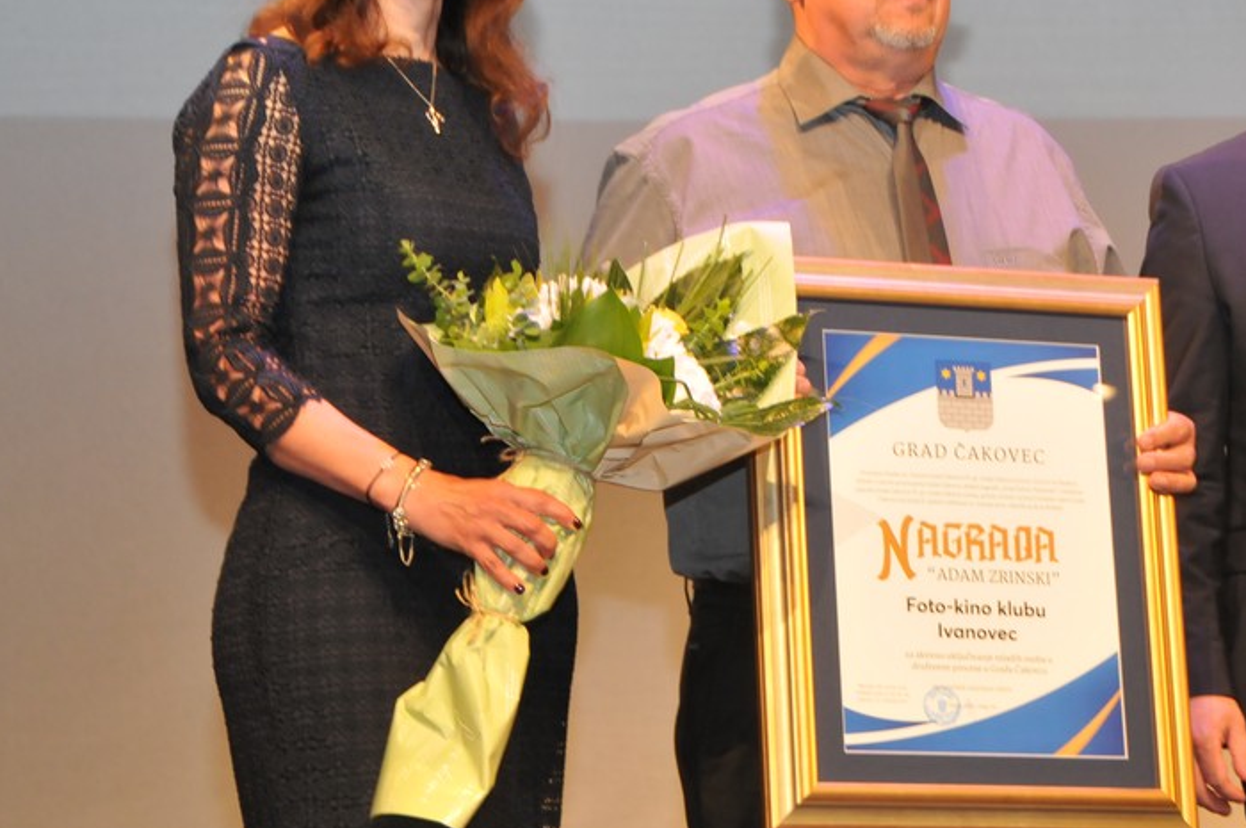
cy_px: 321
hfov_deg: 16.9
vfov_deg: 11.3
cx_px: 894
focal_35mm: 121
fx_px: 4174
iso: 900
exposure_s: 1/30
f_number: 5.6
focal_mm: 55
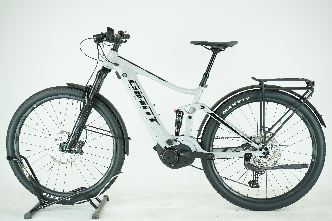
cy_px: 110
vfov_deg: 27.0
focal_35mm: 50
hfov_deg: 39.6
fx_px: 461
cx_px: 166
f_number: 5.6
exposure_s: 1/200
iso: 1600
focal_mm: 50
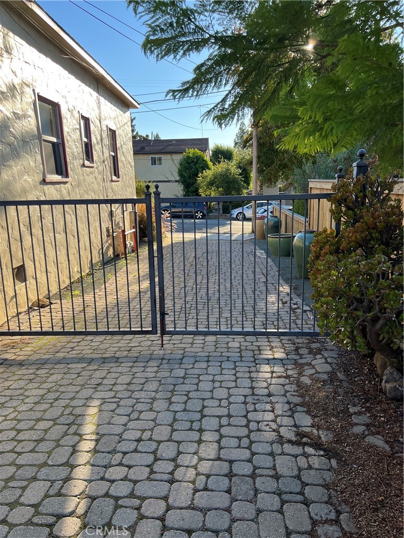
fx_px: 405
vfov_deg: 67.3
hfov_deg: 53.1
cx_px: 202
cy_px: 269
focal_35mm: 26
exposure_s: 1/1000
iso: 50
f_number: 1.5
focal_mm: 5.7
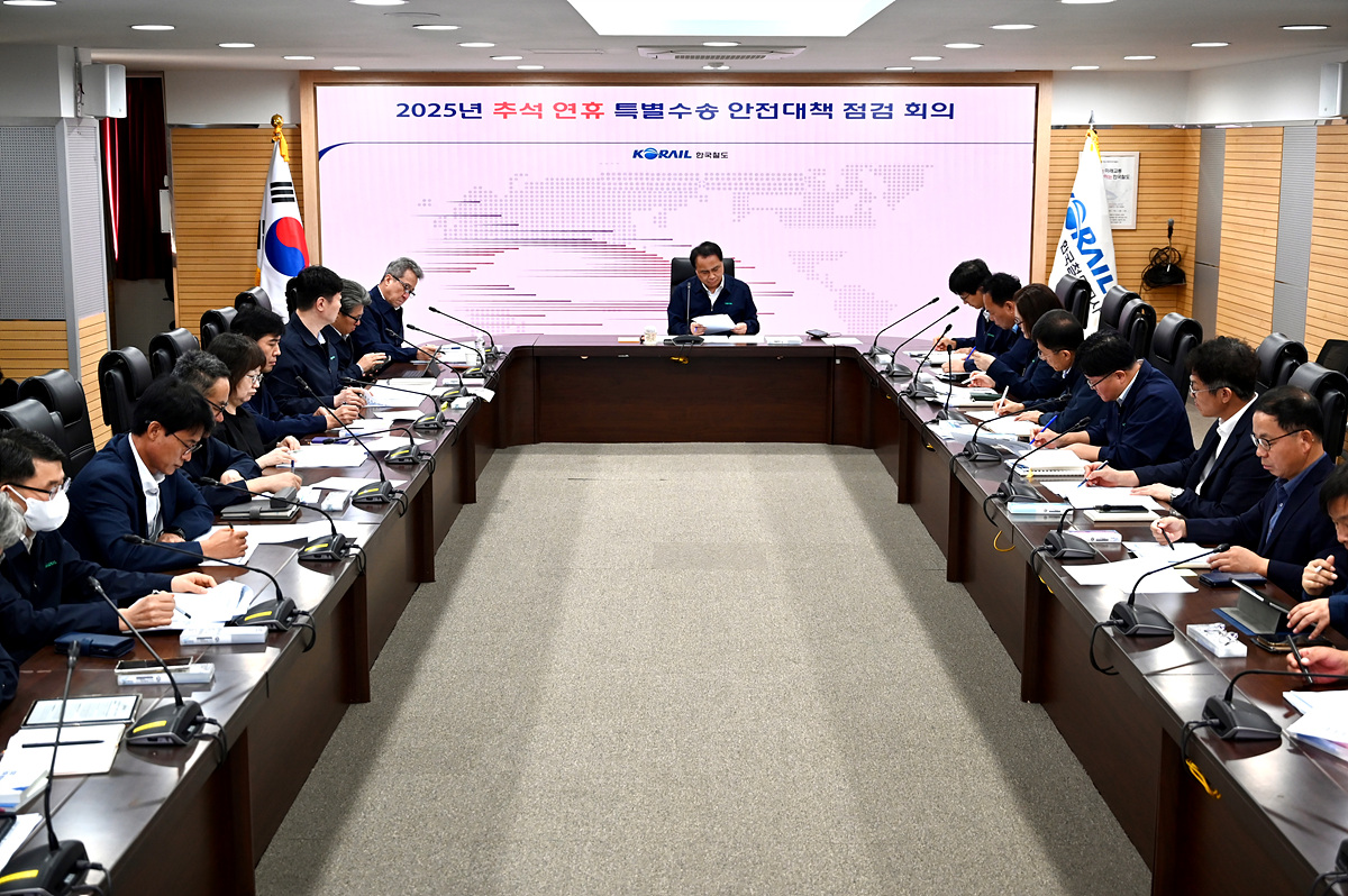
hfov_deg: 43.6
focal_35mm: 45
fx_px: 1684
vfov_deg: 29.8
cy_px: 448
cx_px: 674
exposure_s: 1/200
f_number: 4
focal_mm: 45
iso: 800
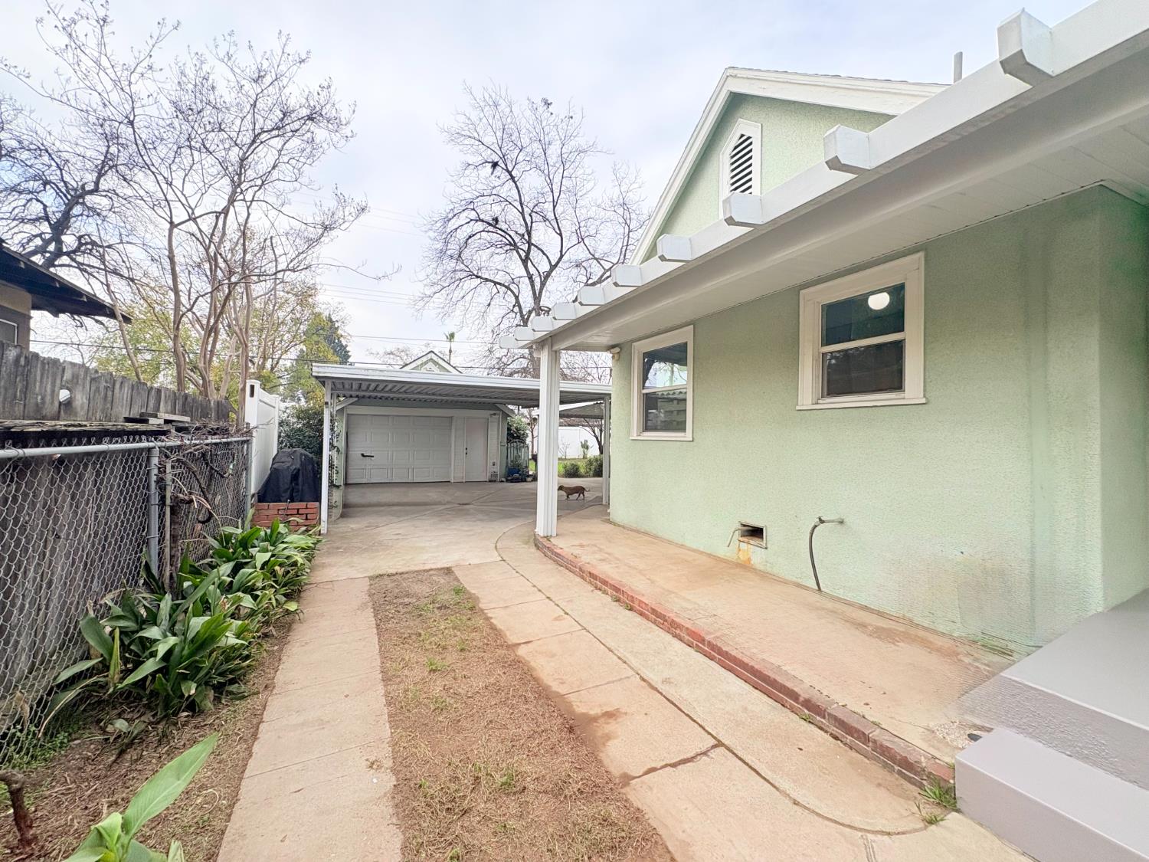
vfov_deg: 85.7
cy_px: 431
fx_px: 465
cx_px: 574
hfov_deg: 102.1
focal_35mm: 14
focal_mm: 2.22
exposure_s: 1/804
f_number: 2.2
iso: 50
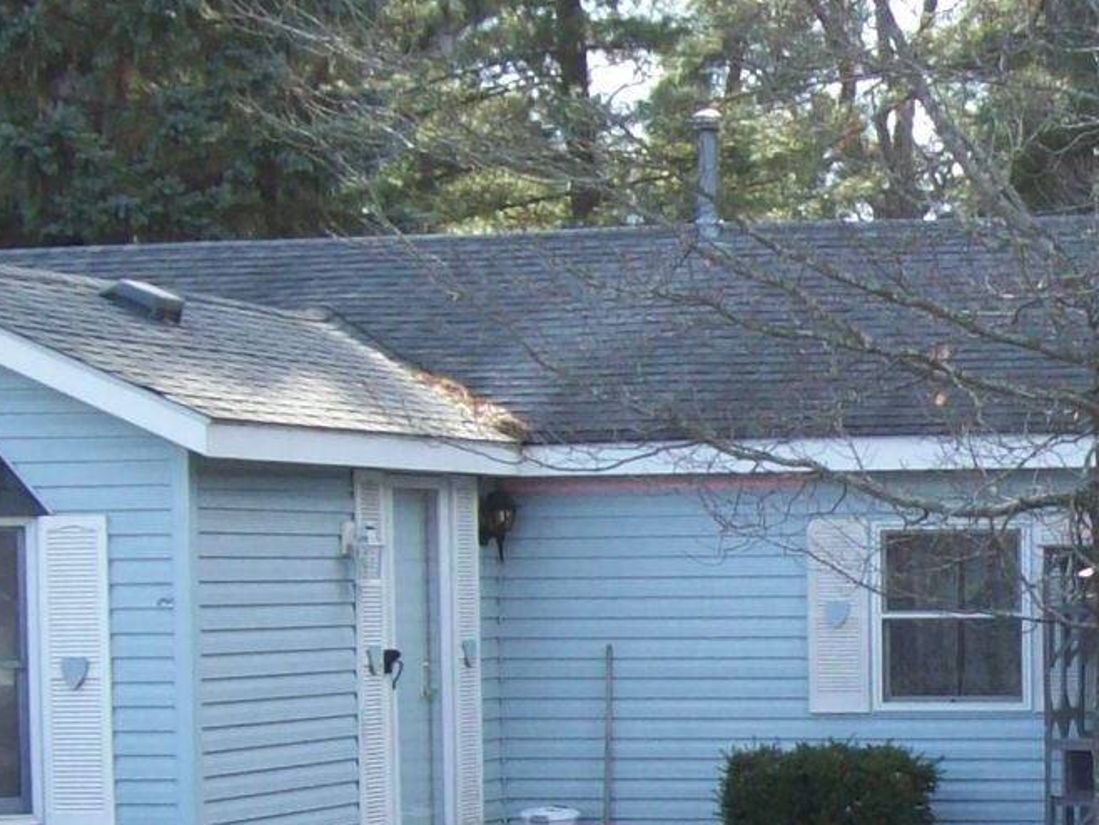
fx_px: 3557
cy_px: 817
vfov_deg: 13.1
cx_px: 1313
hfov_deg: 16.8
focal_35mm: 112
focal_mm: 6
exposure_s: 1/226
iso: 80
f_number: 2.7
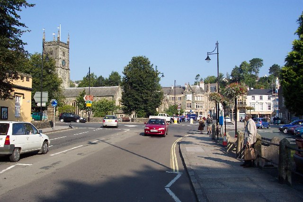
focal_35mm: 38
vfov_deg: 35.1
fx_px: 320
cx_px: 152
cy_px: 101
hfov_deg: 50.7
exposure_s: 1/500
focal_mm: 8
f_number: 4.8
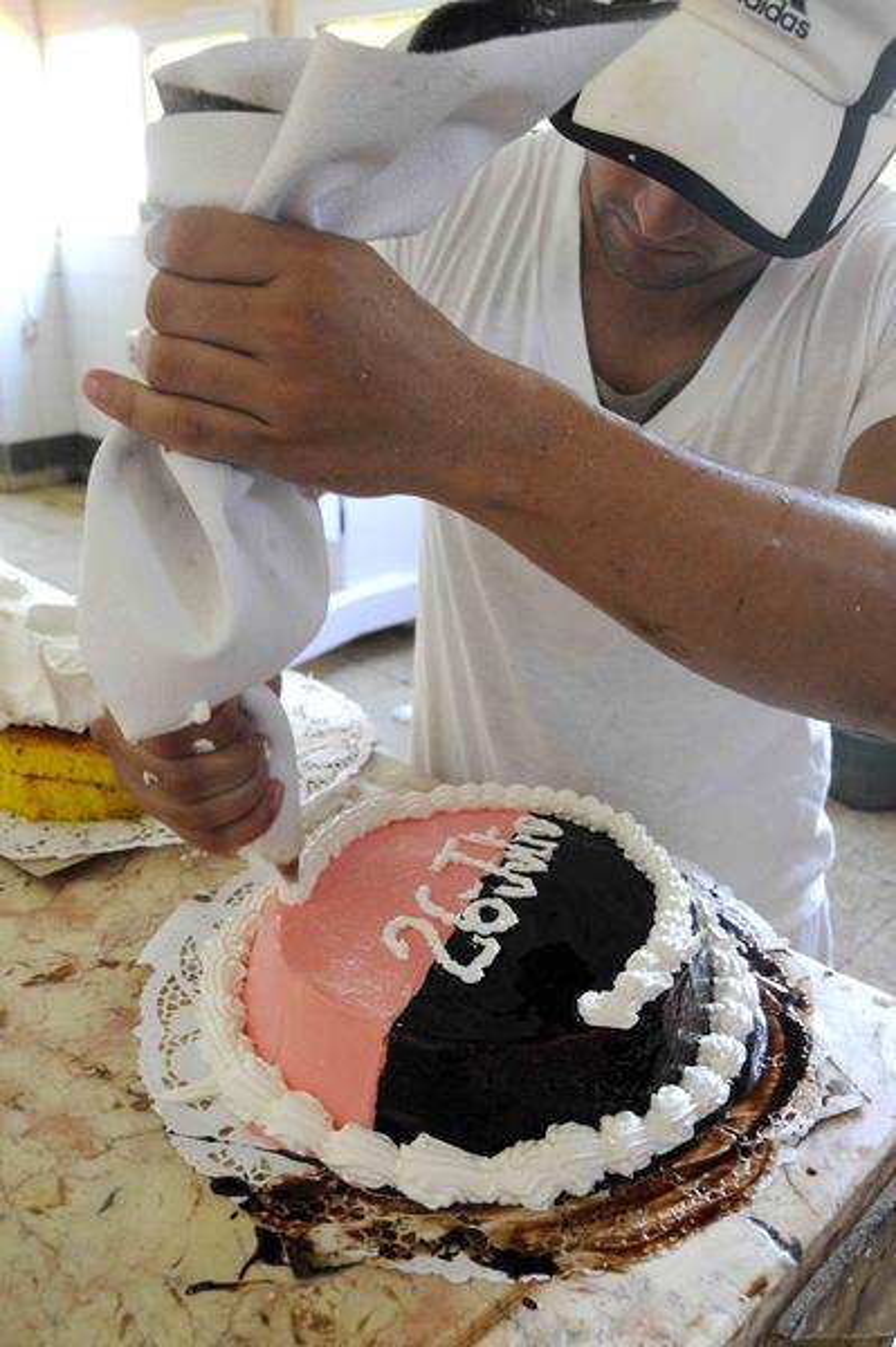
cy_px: 674
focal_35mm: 30
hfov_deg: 43.5
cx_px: 448
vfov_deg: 62.0
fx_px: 1122
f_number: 5
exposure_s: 1/40
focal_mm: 20
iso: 1600
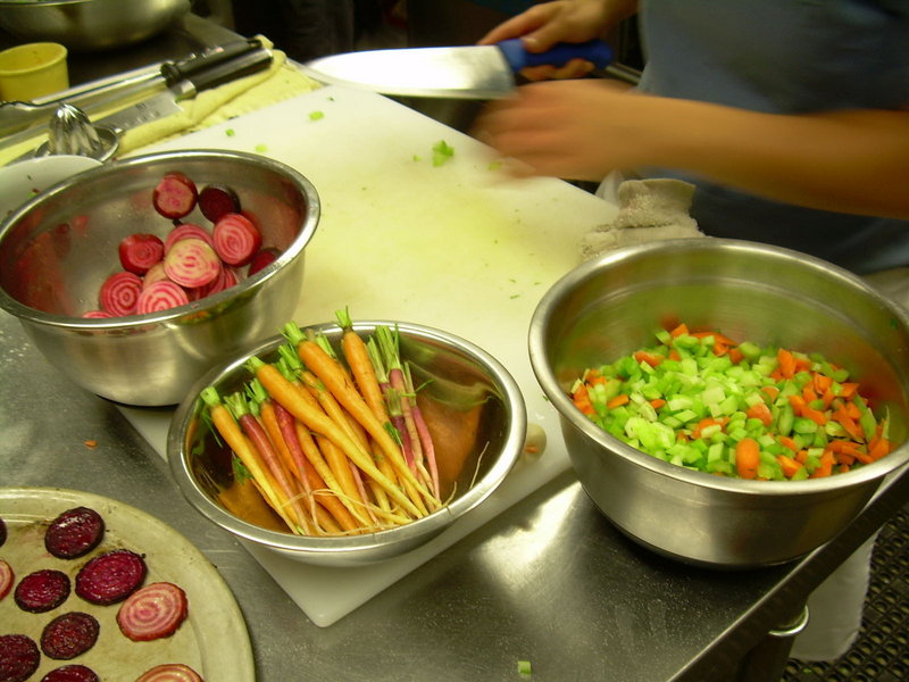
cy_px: 341
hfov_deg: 49.0
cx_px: 454
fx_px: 998
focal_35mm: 38
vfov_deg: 37.7
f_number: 2.8
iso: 50
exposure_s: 1/21.2
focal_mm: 6.3
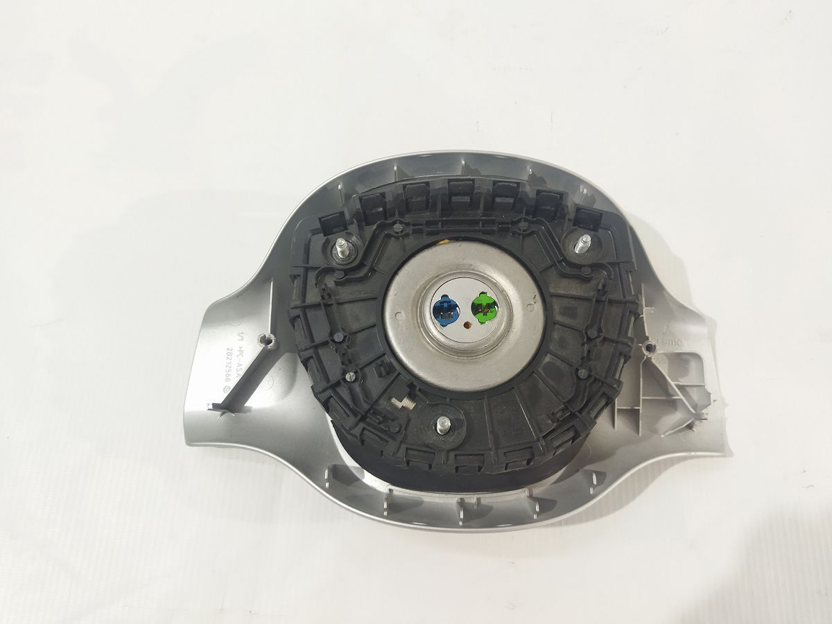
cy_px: 312
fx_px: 649
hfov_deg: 65.3
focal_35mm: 27
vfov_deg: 51.4
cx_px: 416
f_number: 1.79
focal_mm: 4.71
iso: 286
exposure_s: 1/50
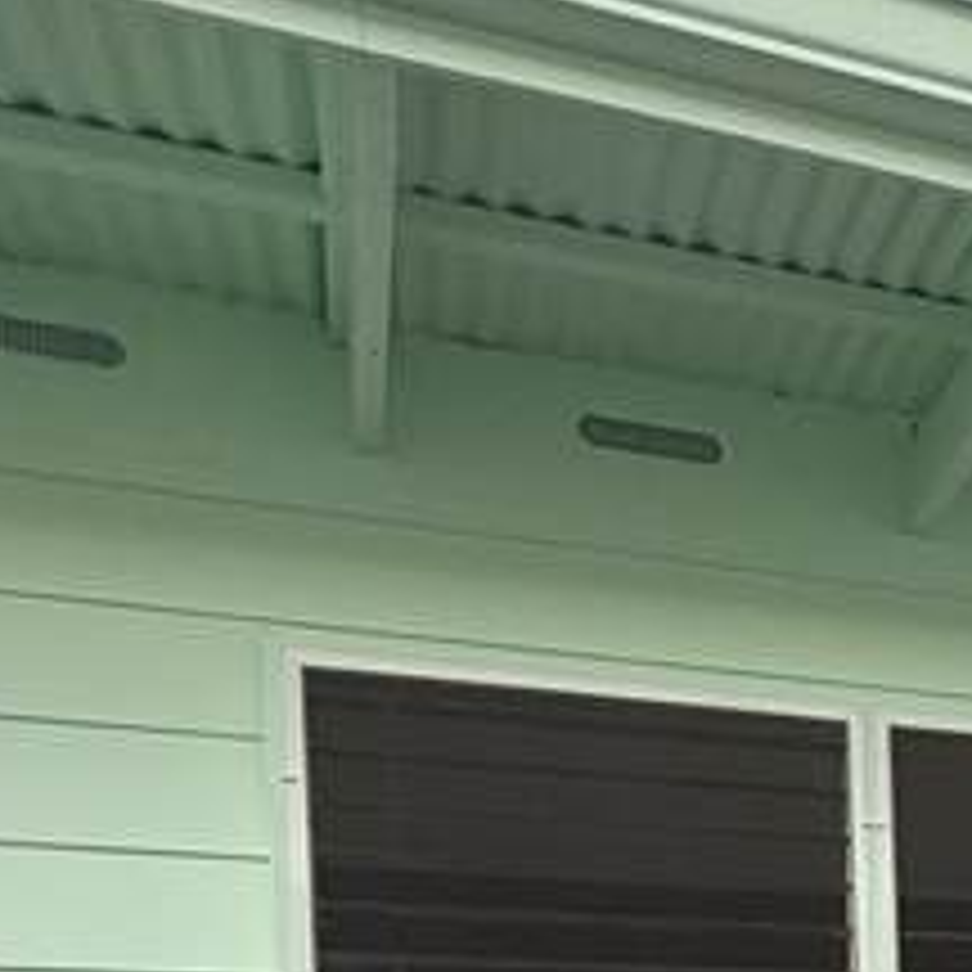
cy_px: 1292
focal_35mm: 55
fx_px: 1747
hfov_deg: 26.2
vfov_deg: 26.1
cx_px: 1278
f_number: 2.2
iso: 50
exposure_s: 1/502
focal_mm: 2.22
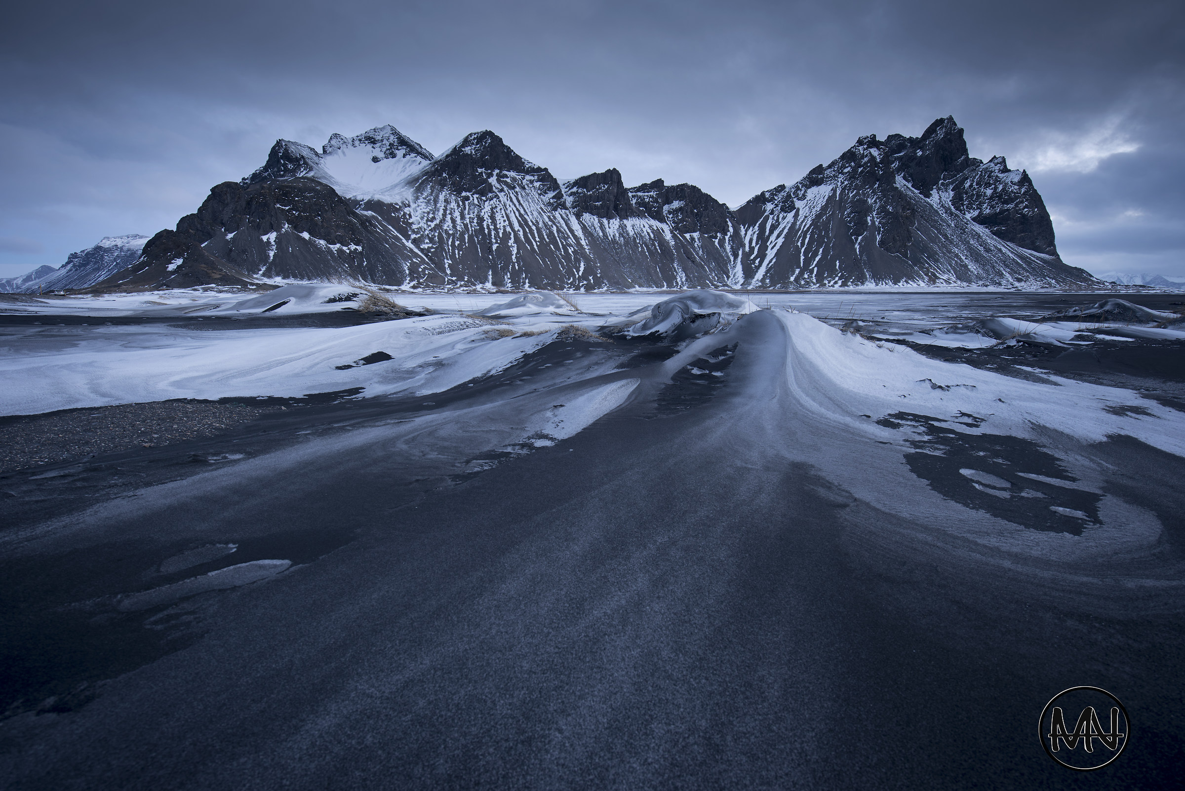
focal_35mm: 16
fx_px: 527
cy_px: 396
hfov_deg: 96.7
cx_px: 592
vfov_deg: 73.8
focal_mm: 16
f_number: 7.1
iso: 100
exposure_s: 1/1.67
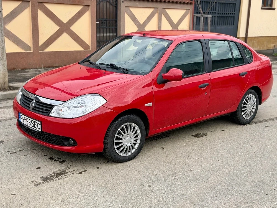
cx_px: 138
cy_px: 104
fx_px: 384
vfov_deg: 30.3
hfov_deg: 39.7
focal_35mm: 48
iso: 100
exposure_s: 1/3226
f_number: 1.78
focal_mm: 6.76
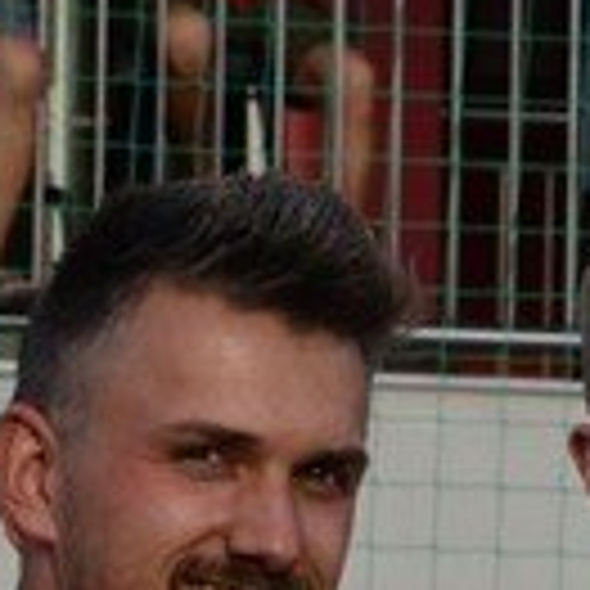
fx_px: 10490
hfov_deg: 3.2
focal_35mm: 544
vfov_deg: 3.2
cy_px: 959
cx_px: 959
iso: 2000
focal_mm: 100
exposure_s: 1/640
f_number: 13
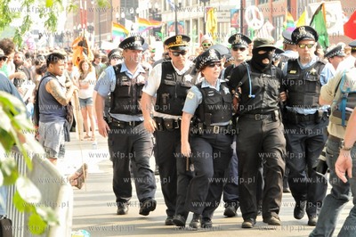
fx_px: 2001
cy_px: 118
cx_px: 178
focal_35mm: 202
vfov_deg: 6.8
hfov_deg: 10.2
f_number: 13
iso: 1800
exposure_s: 1/160
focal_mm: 135
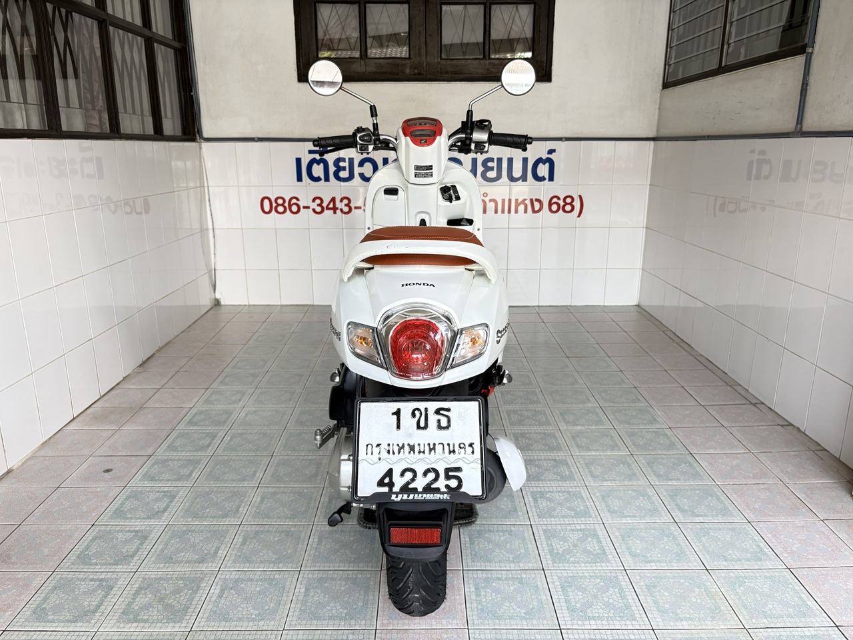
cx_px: 426
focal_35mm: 26
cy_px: 320
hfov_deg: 67.3
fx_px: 641
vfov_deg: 53.1
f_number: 1.6
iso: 125
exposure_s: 1/122
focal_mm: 5.96
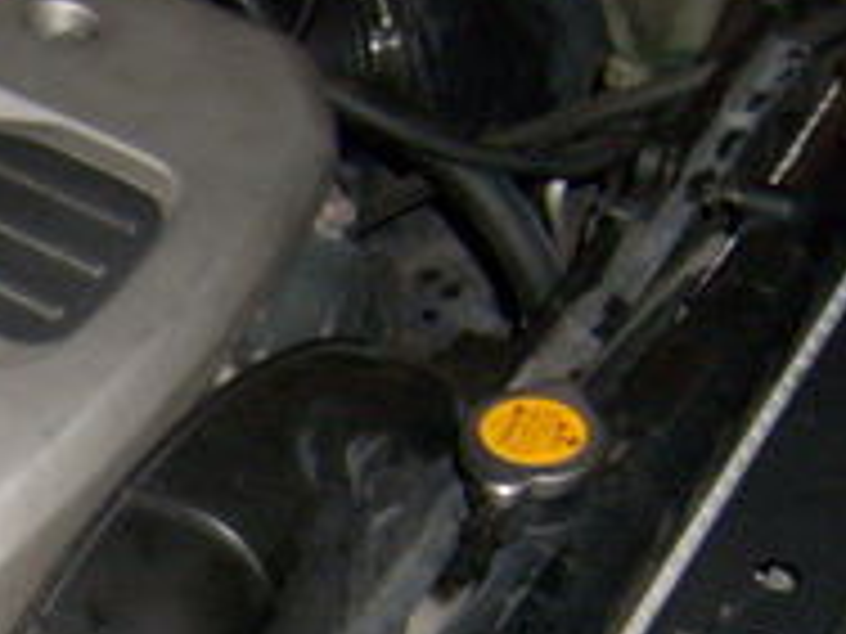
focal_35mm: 119
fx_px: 2908
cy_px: 904
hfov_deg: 15.5
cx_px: -333
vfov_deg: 12.0
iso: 100
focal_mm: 5.8
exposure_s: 1/45
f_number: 2.8
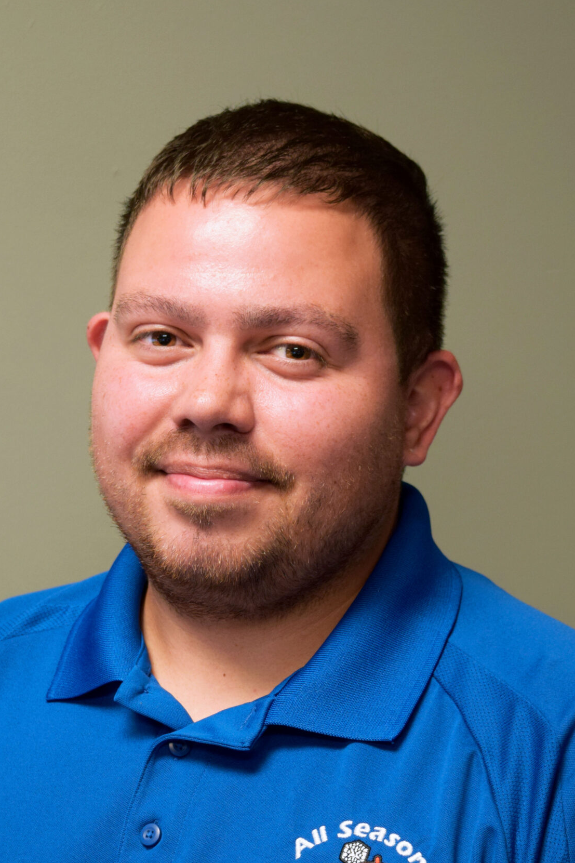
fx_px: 2660
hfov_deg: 12.3
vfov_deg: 18.4
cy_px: 575
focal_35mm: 111
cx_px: 258
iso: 720
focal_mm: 48
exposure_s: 1/30
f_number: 5.3
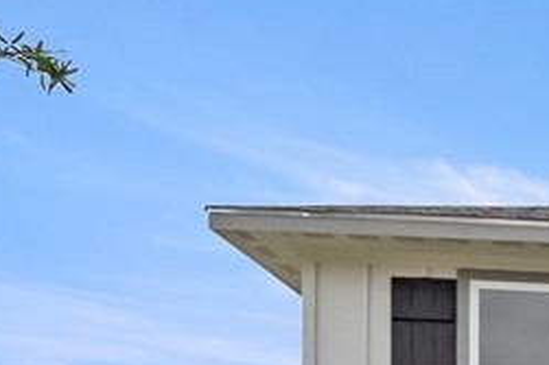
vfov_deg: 8.5
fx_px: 2377
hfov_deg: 11.9
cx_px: 1067
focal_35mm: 156
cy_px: 605
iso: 400
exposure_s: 1/2500
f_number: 8
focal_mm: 24
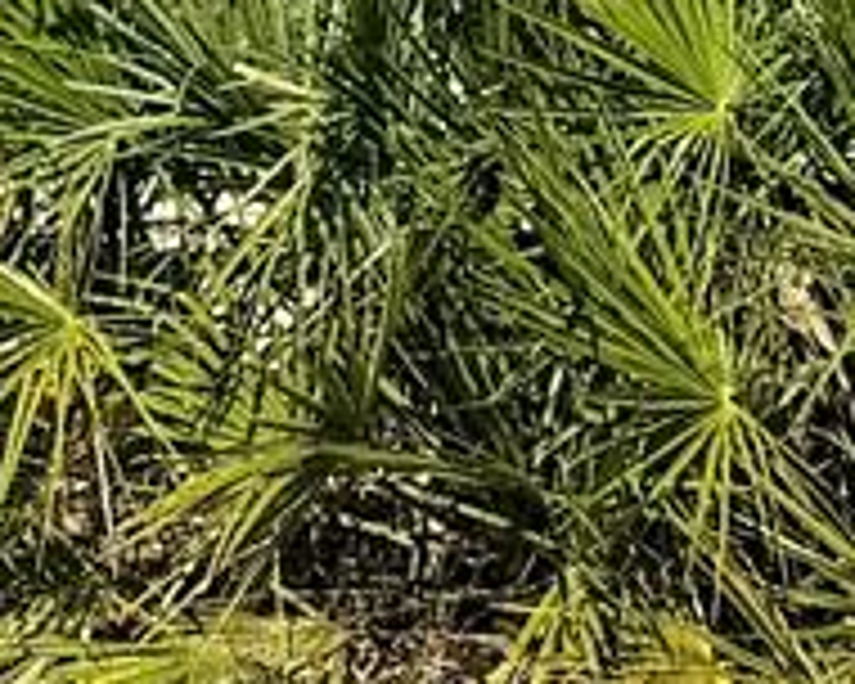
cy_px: -756
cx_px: 68
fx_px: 4985
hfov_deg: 9.8
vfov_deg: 7.5
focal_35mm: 197
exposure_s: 1/8130
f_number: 1.78
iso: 80
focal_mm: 6.76
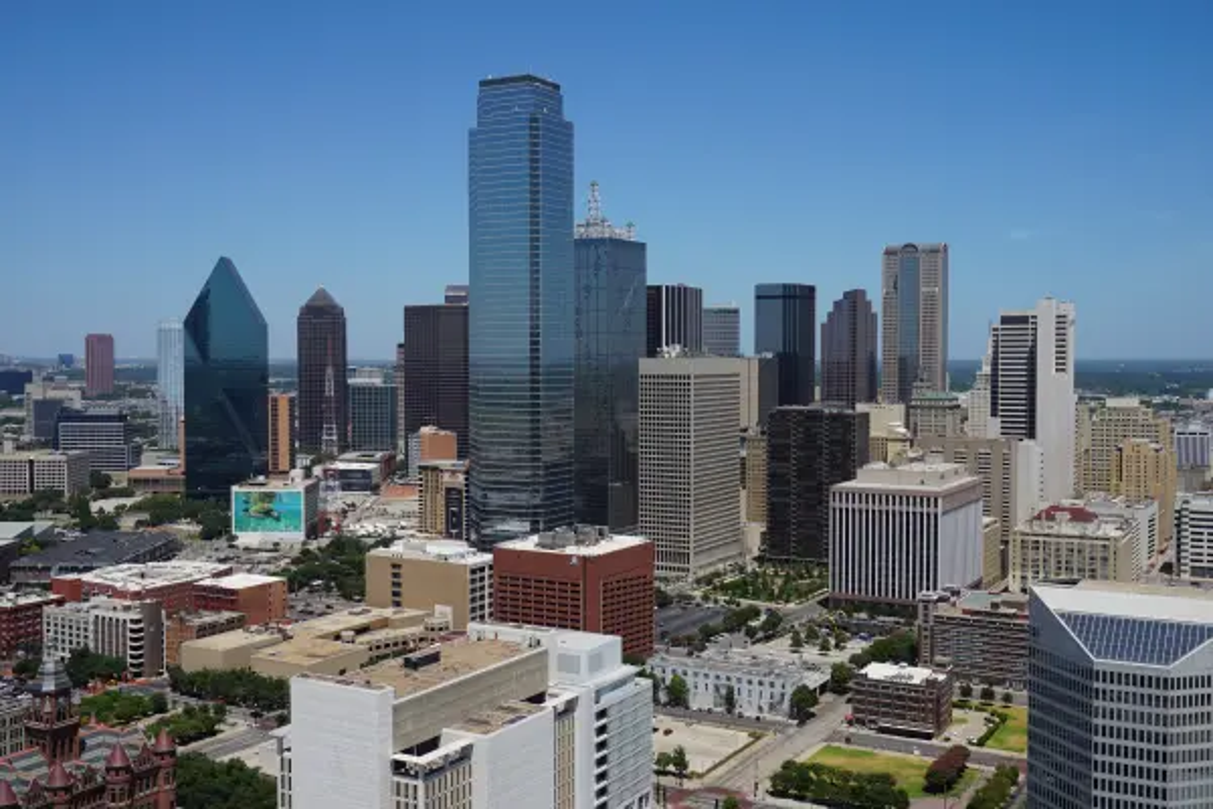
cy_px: 404
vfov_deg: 35.5
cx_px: 606
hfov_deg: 51.3
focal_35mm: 38
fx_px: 1263
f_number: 11
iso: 100
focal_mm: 25
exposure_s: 1/200
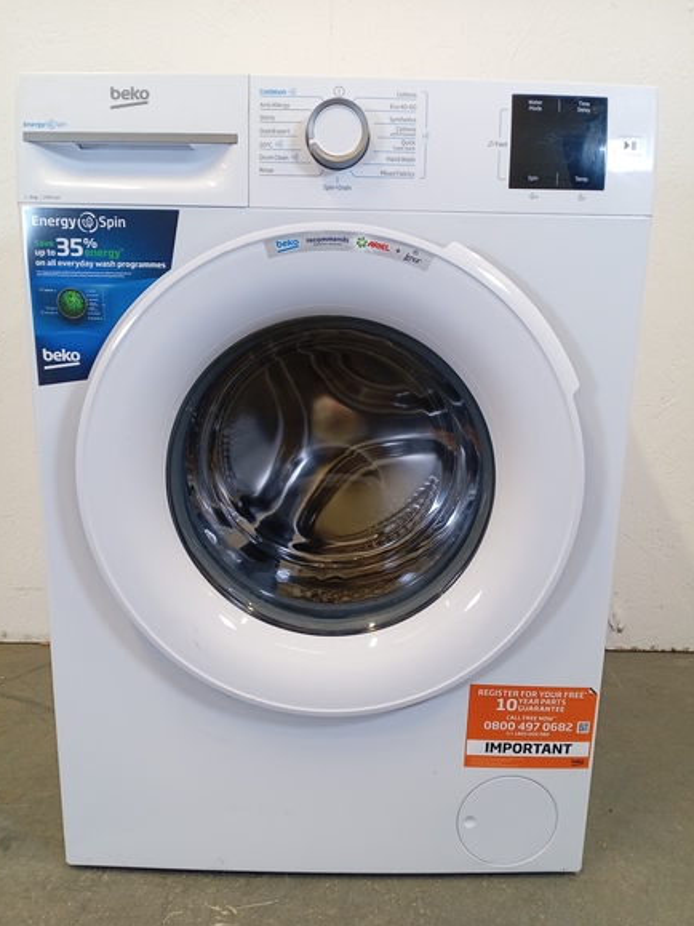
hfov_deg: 49.7
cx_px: 341
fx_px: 749
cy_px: 477
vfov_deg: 63.4
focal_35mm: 28
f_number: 1.8
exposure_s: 1/25
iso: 300
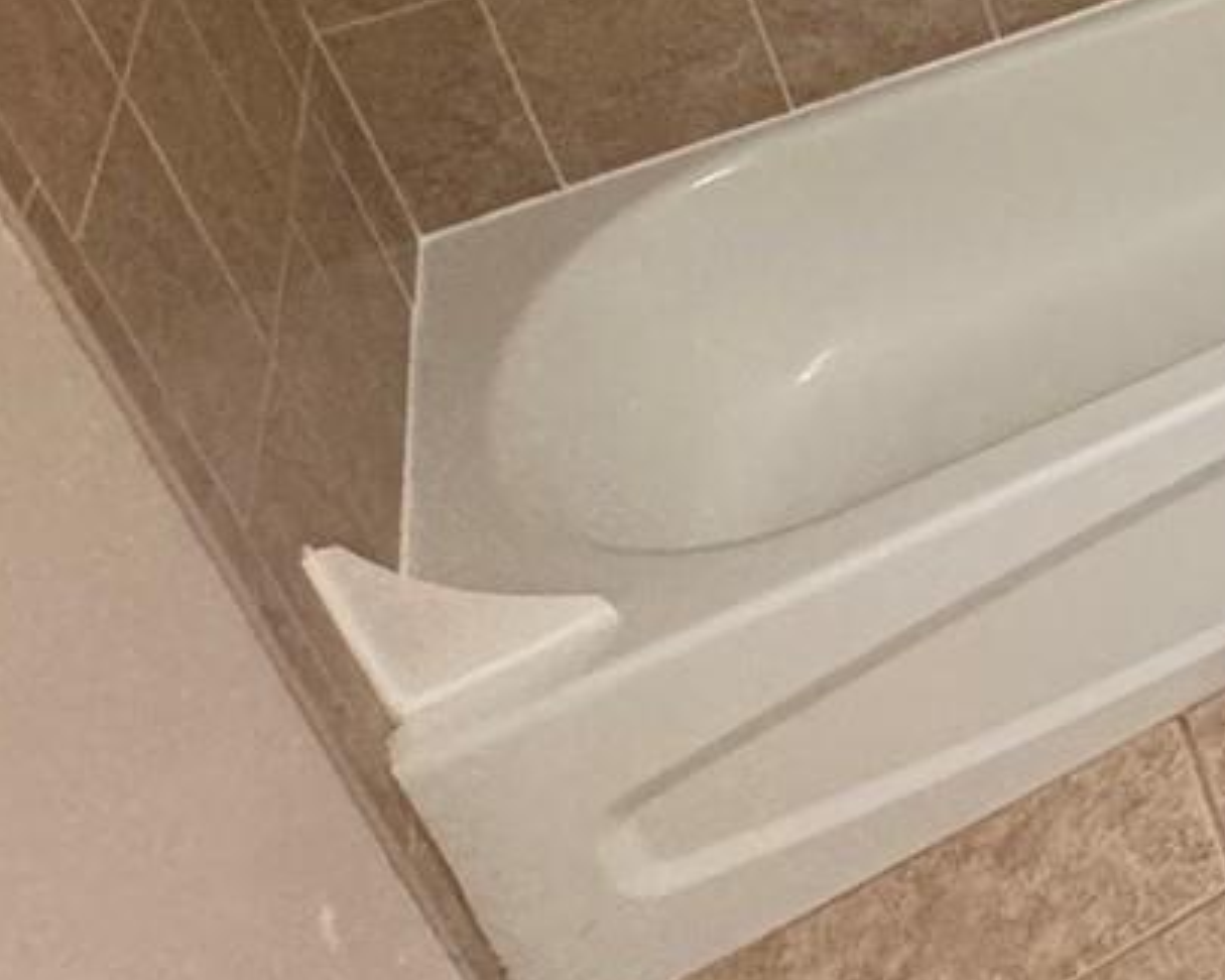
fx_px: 1958
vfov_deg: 23.7
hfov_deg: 22.5
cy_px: -387
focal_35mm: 54
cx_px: 2141
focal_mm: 2.22
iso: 400
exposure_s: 1/60
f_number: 2.2
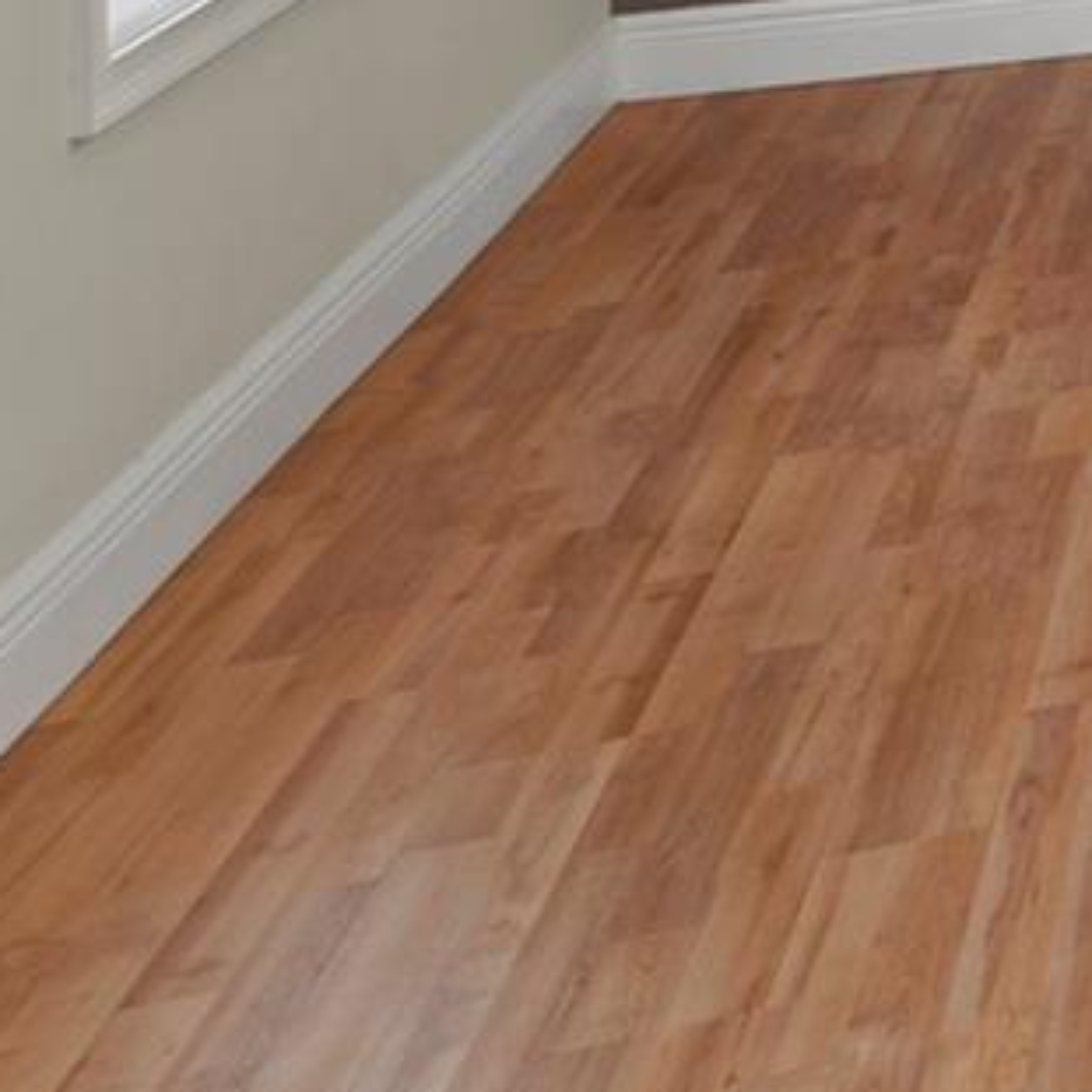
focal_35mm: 70
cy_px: -718
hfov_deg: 15.2
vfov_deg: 19.9
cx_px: 2567
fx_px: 2498
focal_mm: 16
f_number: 8
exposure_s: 1/2
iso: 100
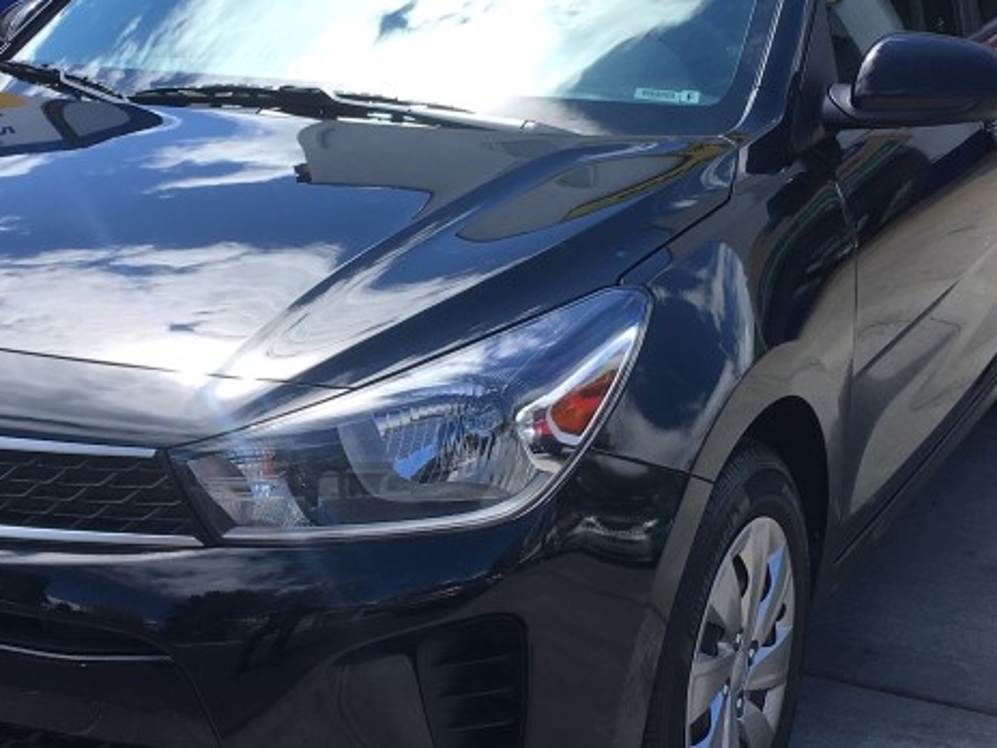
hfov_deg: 30.2
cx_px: 398
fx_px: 1843
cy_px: 374
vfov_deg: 22.9
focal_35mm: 64
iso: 25
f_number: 2.2
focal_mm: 4.15
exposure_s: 1/732
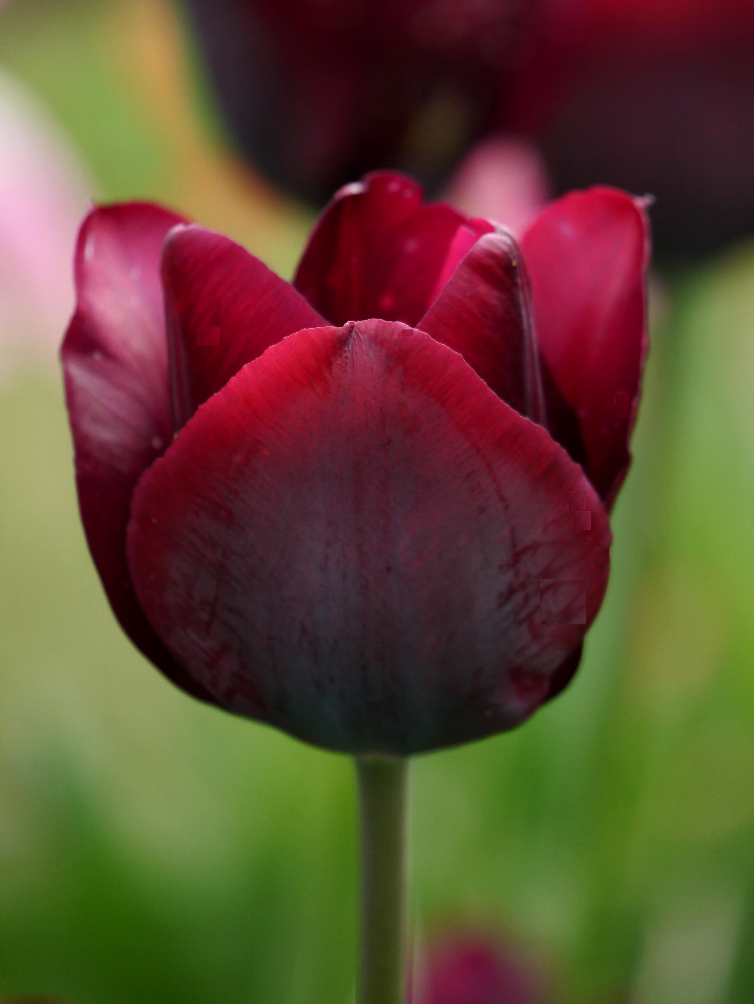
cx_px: 377
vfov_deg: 6.9
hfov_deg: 5.2
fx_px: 8300
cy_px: 502
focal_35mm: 286
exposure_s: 1/320
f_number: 5.6
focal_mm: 143
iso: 640
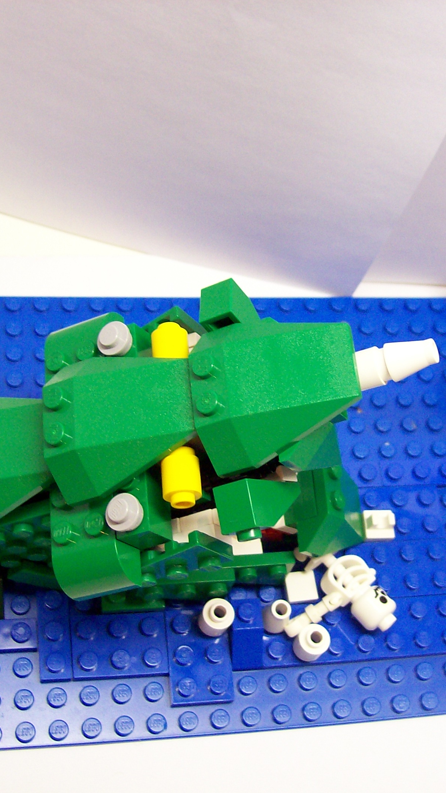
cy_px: 395
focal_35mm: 53
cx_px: 276
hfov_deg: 22.6
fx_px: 1114
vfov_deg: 39.2
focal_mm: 6
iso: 109
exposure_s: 1/32
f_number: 2.7
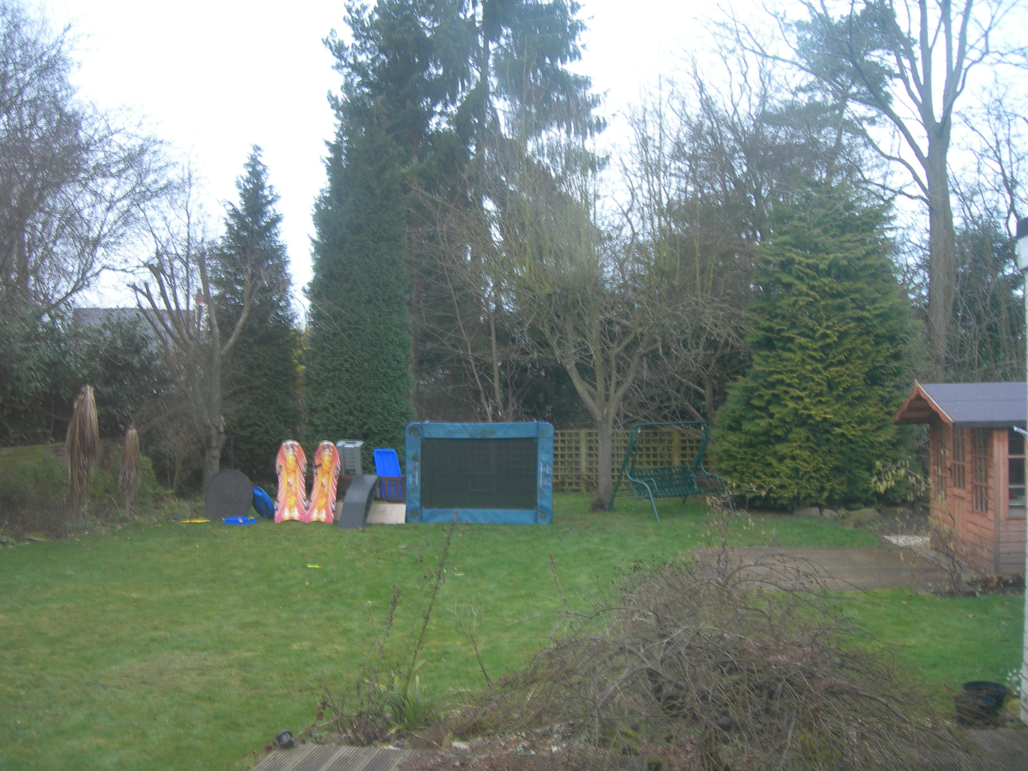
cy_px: 386
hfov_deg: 49.0
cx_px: 514
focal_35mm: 38
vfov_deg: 37.7
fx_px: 1128
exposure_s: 1/13.7
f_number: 2.8
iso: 50
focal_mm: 7.8
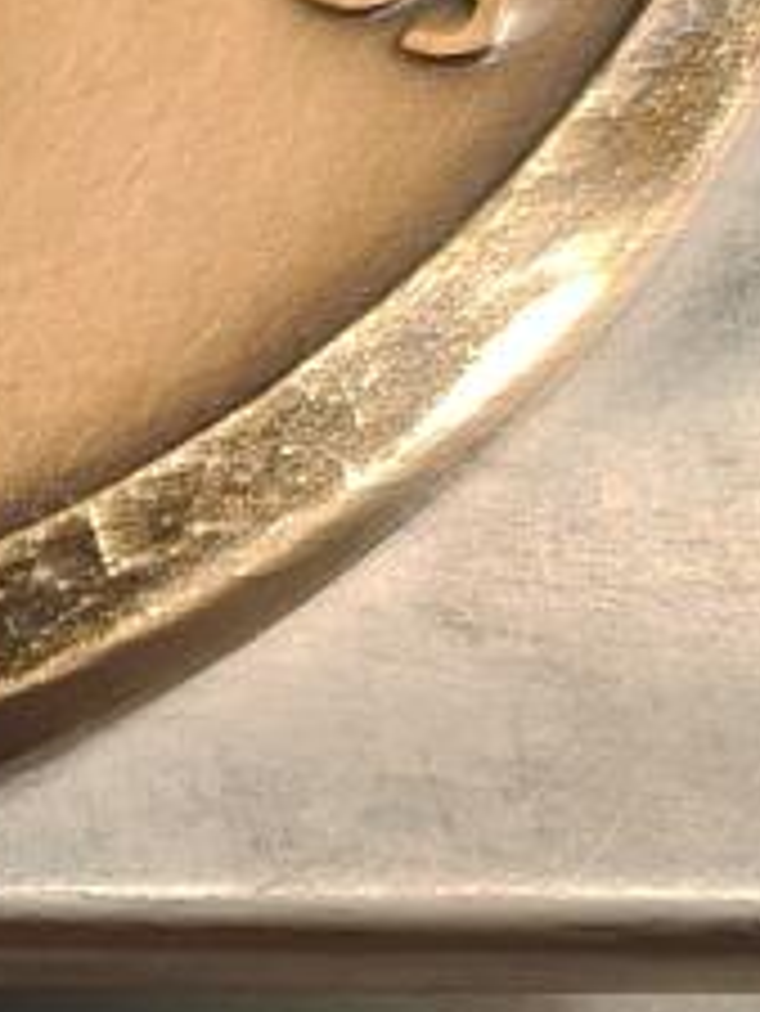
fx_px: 5381
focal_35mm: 184
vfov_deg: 10.5
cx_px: -1637
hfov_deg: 7.1
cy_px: 1277
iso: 200
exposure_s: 1/200
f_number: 1.6
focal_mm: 6.06
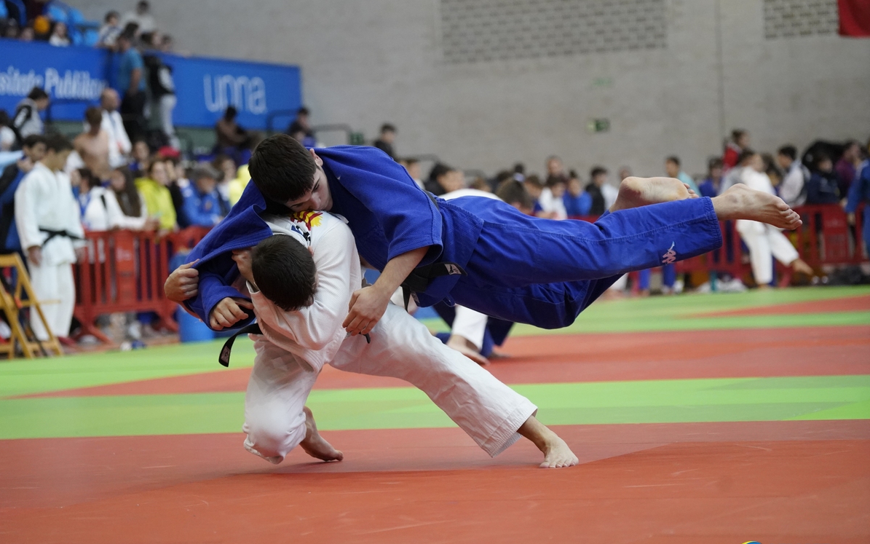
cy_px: 280
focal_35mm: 130
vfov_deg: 10.1
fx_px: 3082
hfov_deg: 16.1
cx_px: 436
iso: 8000
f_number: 4
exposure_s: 1/800
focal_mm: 127
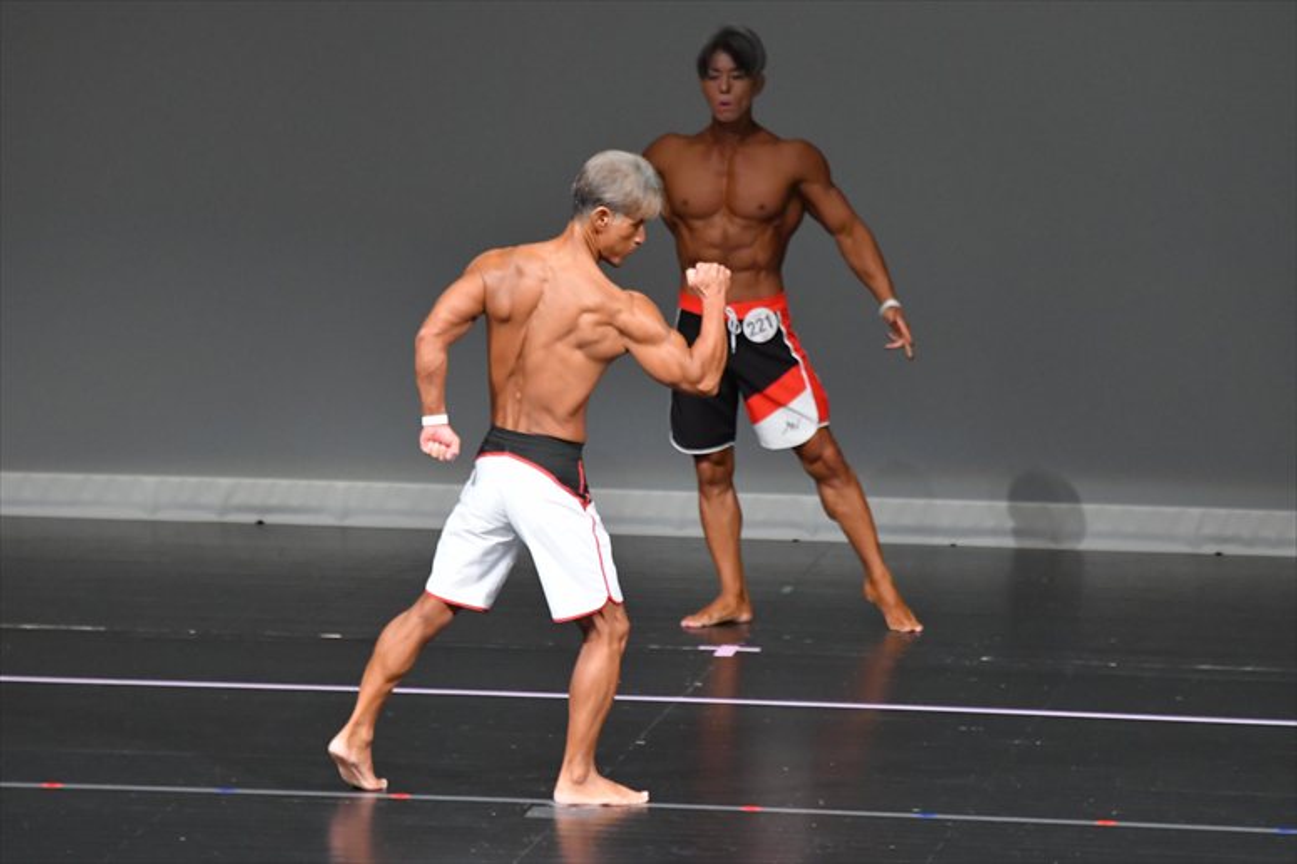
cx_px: 648
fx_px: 11343
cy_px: 432
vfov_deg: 4.4
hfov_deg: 6.5
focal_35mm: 315
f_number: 5.6
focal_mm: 210
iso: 5000
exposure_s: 1/400
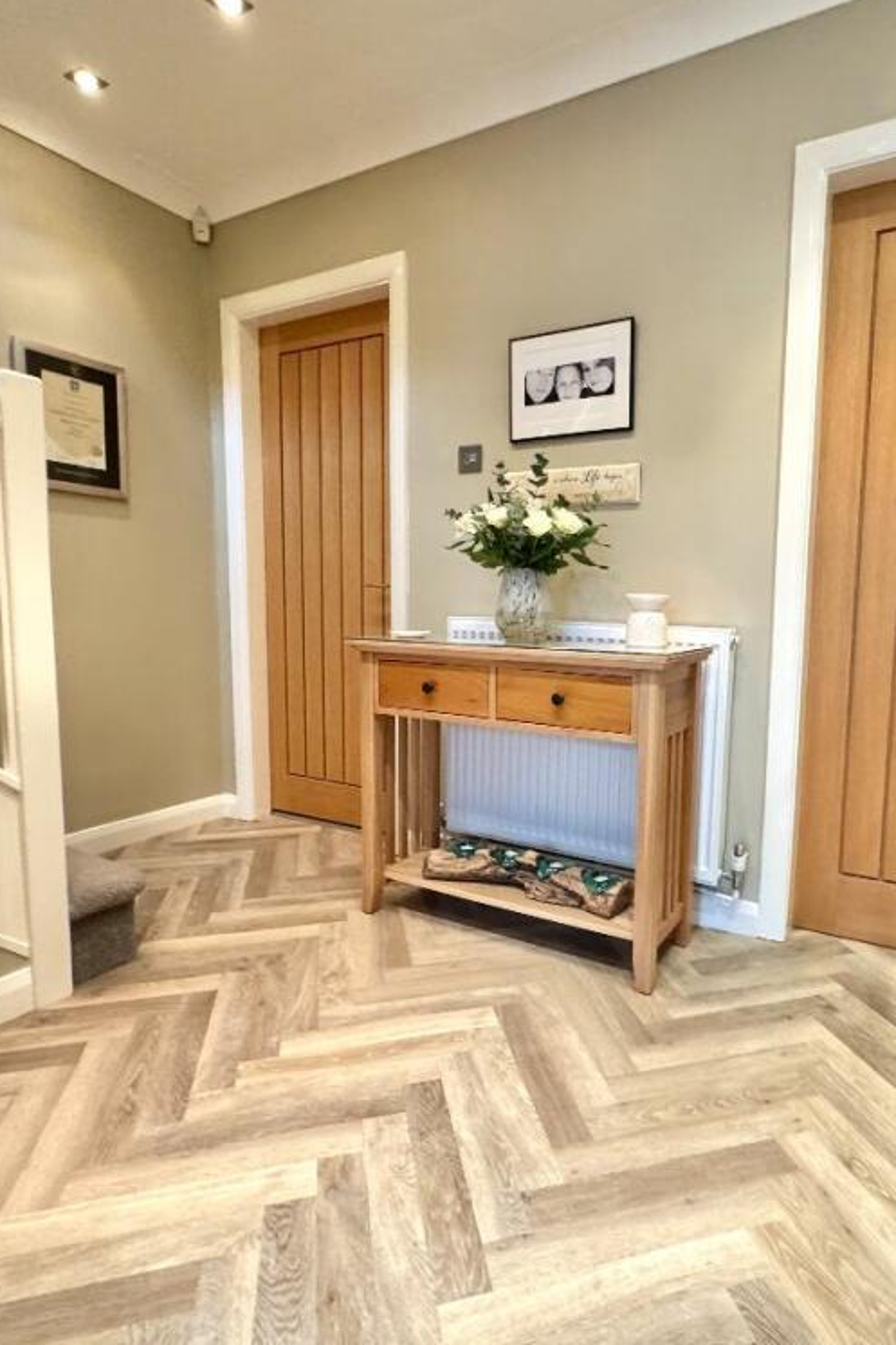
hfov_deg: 61.4
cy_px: 682
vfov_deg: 84.0
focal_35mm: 20
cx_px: 535
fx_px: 747
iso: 640
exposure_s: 1/50
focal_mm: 2.22
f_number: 2.2
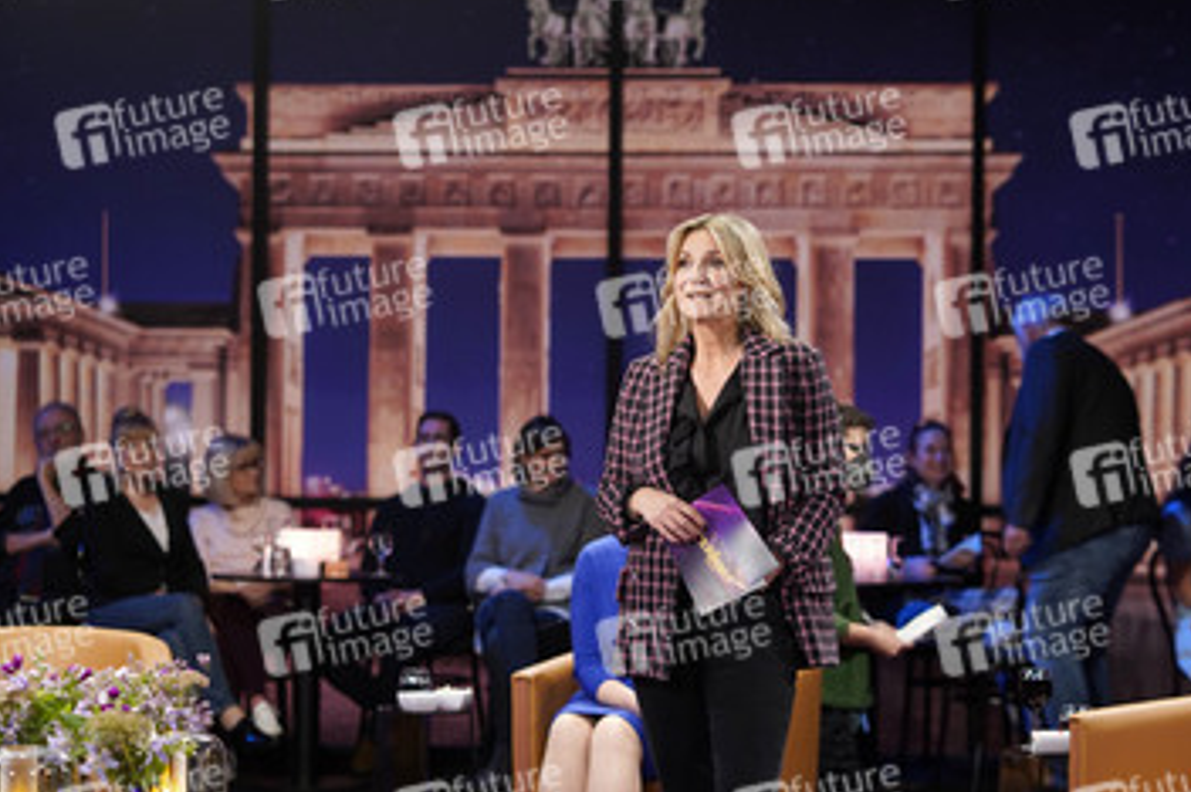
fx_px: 3603
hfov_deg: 18.7
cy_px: 382
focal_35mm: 109
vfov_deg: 12.5
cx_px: 729
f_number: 2.8
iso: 1600
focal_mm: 85
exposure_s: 1/125
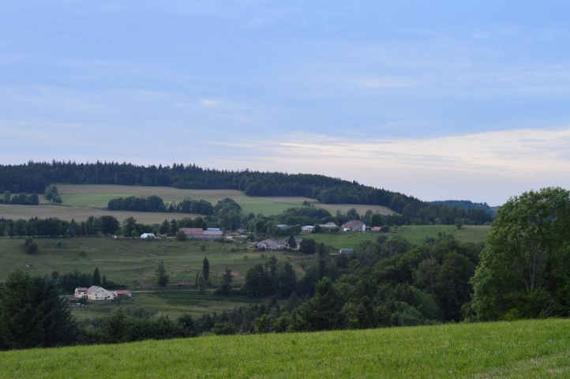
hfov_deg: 30.5
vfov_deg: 20.6
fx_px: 1044
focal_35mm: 66
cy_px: 190
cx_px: 285
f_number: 8
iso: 400
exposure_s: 1/80
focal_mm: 44
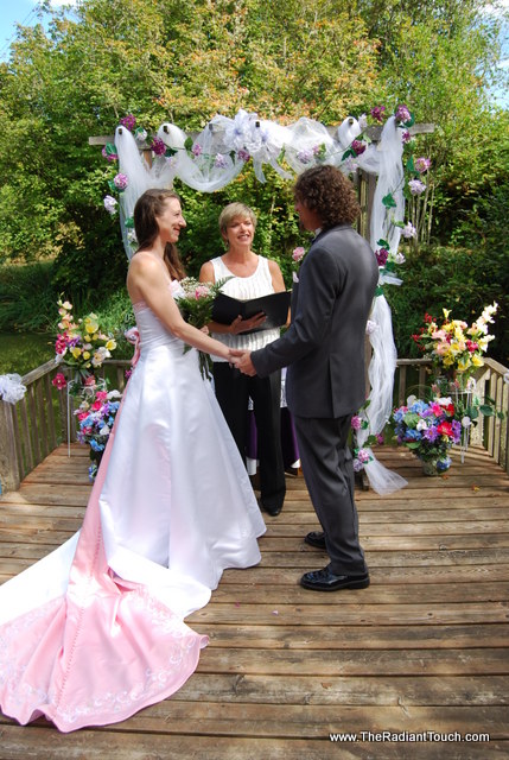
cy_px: 380
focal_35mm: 28
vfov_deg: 64.5
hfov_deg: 45.8
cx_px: 254
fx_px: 602
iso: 100
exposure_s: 1/125
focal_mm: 19
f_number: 5.6
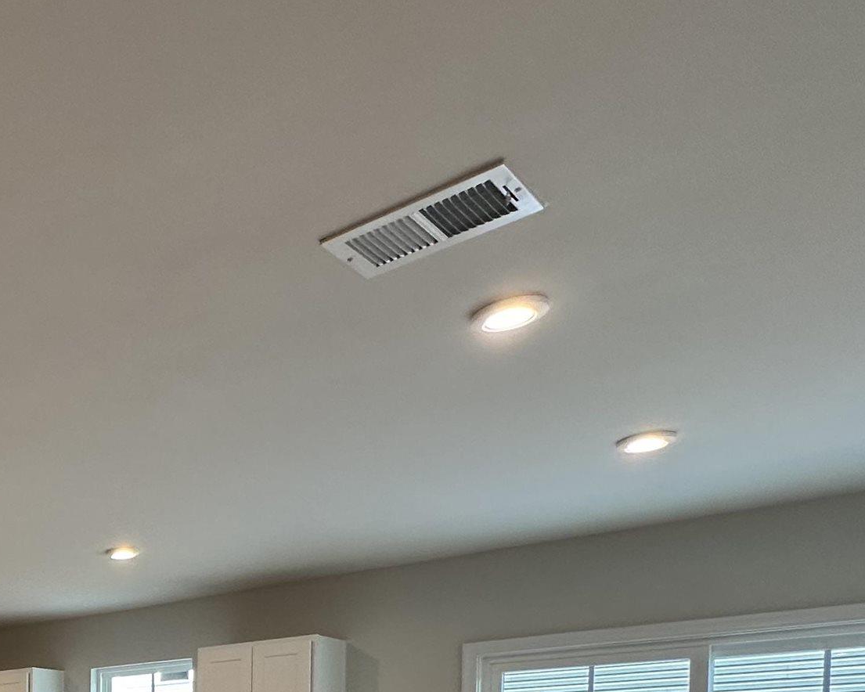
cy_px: 822
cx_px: -136
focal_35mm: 38
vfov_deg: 32.6
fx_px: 973
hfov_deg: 37.9
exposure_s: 1/120
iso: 125
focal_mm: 2.22
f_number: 2.2
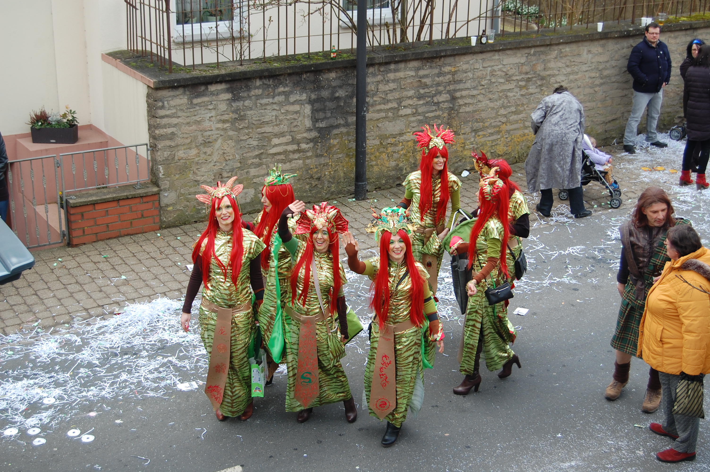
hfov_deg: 35.1
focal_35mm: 57
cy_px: 236
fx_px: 1123
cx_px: 355
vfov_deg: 23.7
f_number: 5.6
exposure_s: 1/125
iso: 200
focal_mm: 38
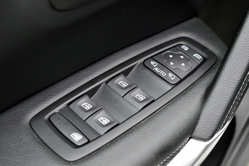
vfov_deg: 21.6
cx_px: 124
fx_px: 436
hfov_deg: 31.9
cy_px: 83
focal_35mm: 63
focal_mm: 42
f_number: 5
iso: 800
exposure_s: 1/60
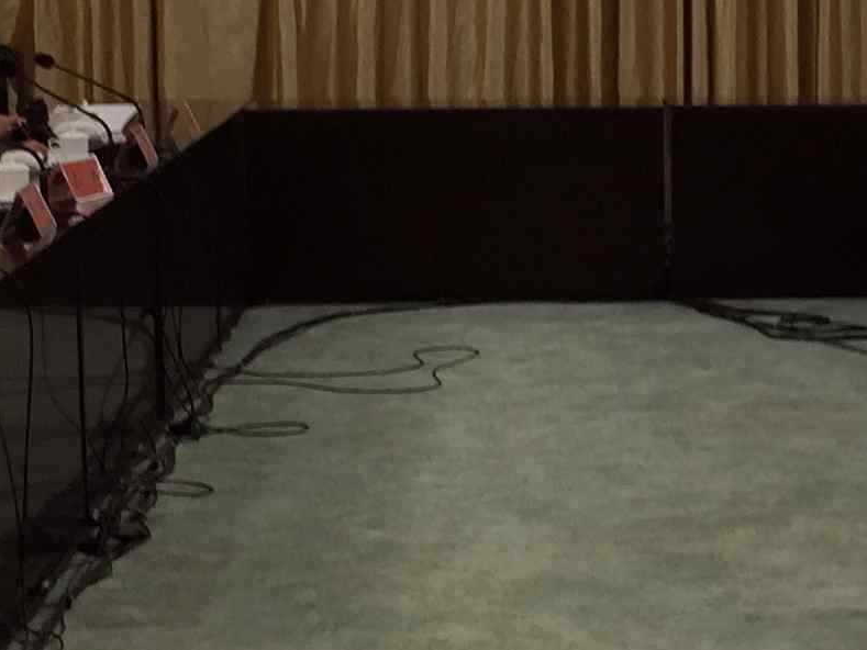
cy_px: 359
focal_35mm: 120
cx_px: 736
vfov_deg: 12.3
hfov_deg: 16.3
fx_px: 3006
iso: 50
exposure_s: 1/30
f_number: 2.2
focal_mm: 4.15
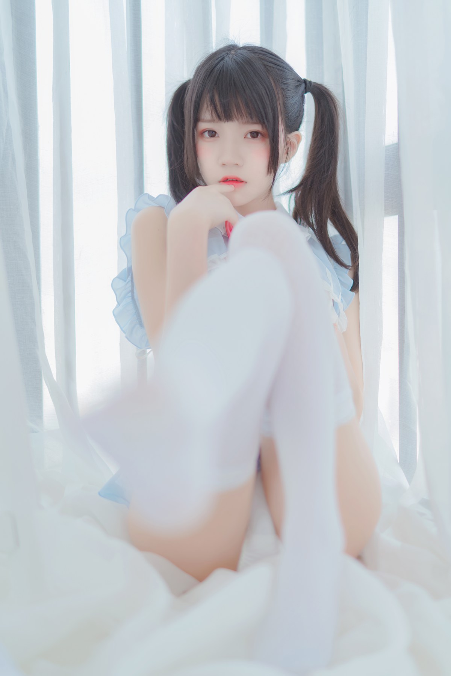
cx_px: 226
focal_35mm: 50
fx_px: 939
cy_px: 338
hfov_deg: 27.0
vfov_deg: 39.6
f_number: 1.4
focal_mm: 50
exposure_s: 1/250
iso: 100
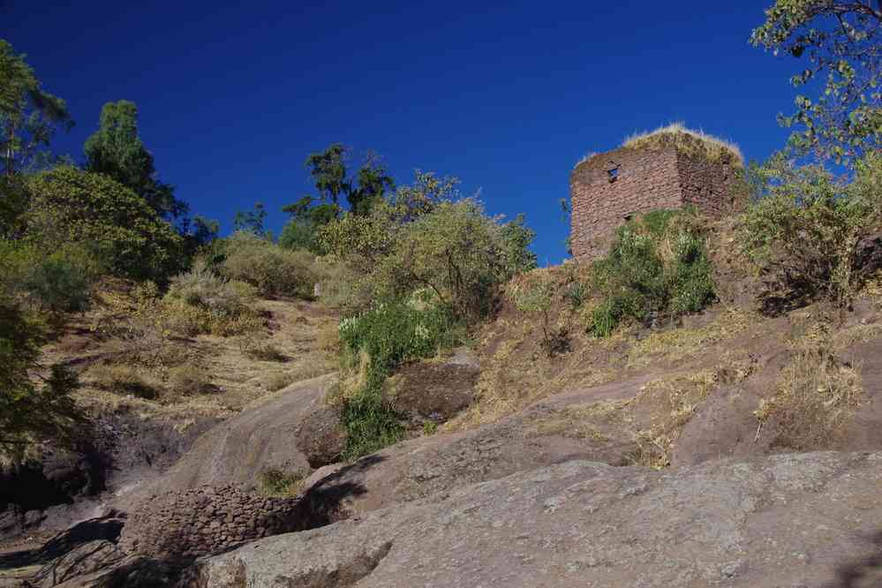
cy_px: 294
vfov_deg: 31.2
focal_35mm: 43
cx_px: 441
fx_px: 1053
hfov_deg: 45.4
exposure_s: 1/100
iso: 200
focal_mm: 29.4
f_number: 11
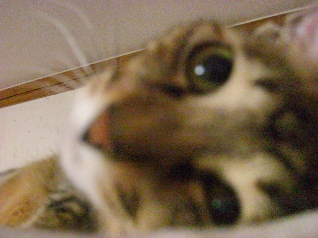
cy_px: 119
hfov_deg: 49.0
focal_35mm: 38
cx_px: 159
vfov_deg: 37.7
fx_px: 349
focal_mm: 7.9
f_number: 2.8
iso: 3200
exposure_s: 1/160
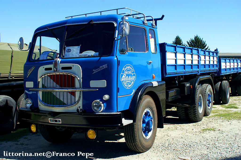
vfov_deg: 31.9
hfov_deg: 46.4
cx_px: 120
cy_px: 80
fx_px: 281
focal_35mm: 42
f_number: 7.1
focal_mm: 28
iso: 200
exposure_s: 1/400
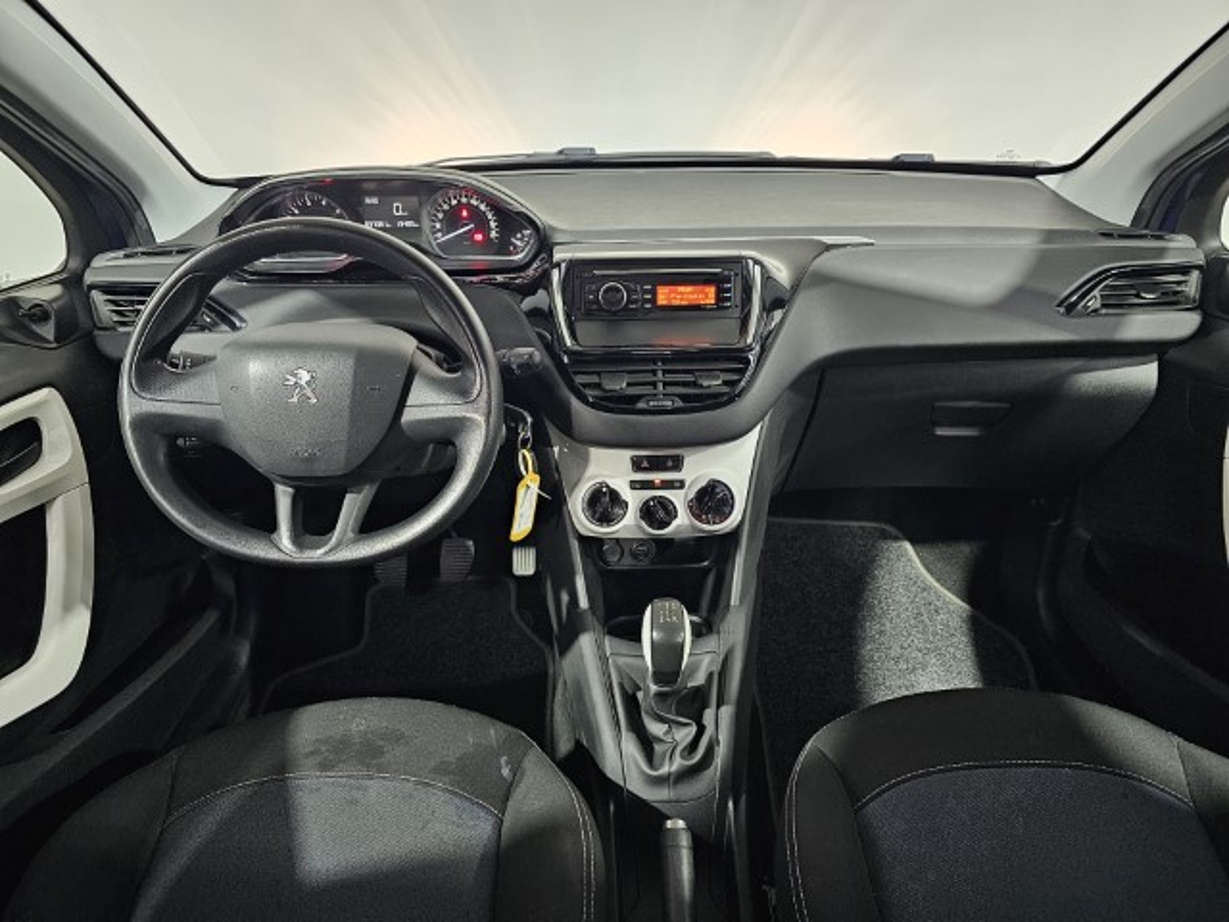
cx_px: 614
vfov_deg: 58.9
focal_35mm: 23
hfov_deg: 73.9
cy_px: 461
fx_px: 817
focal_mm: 6.3
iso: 1000
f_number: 1.7
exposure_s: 1/71
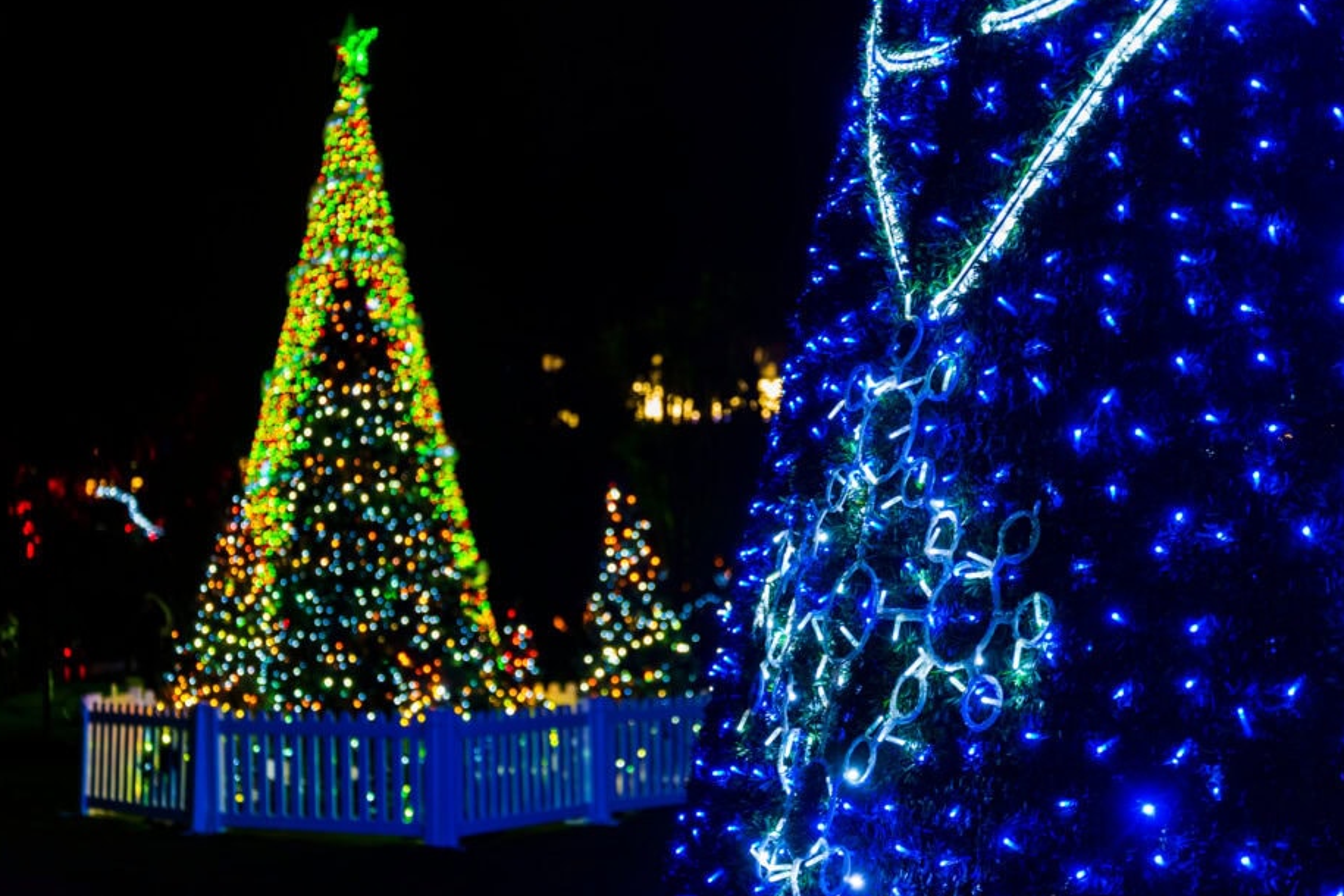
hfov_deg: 31.9
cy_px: 445
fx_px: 2352
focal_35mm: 63
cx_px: 667
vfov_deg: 21.6
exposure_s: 1/13
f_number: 4.5
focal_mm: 62
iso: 400
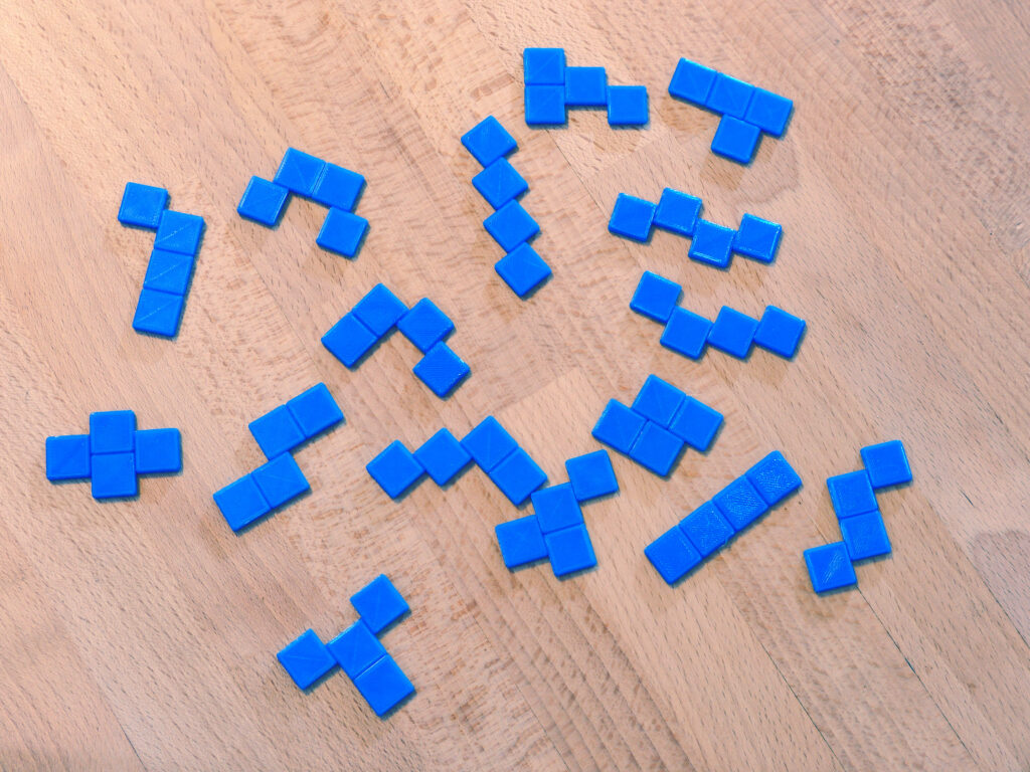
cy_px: 386
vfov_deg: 27.0
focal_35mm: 54
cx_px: 515
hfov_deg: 35.5
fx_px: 1607
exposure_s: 1.6
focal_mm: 9.8
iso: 100
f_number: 8
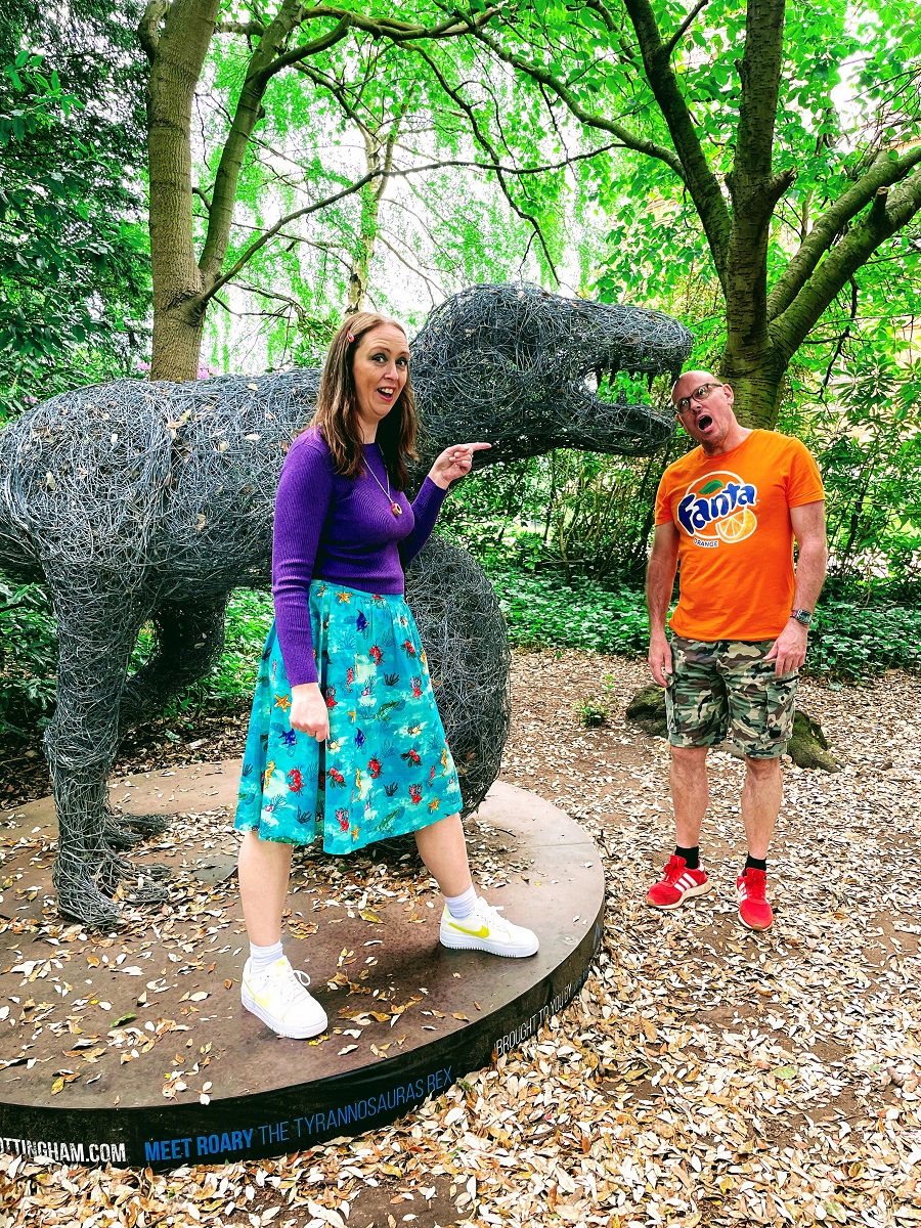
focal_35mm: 26
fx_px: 922
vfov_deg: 67.3
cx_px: 460
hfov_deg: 53.1
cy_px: 614
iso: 64
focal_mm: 4.2
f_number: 1.6
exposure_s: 1/121
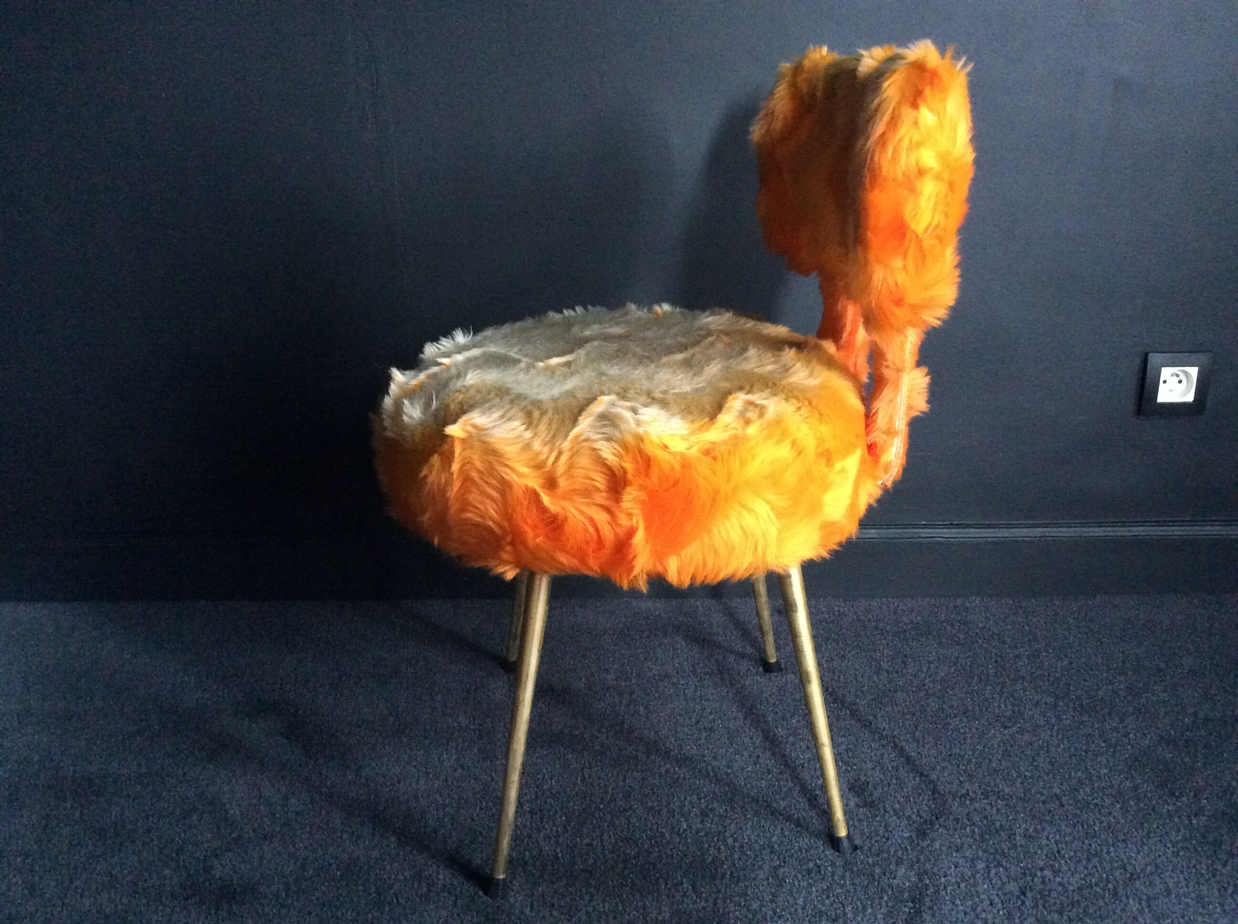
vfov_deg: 44.1
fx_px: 1143
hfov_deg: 56.9
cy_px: 462
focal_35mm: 32
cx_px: 619
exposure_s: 1/17
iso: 400
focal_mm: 3.3
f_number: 2.4
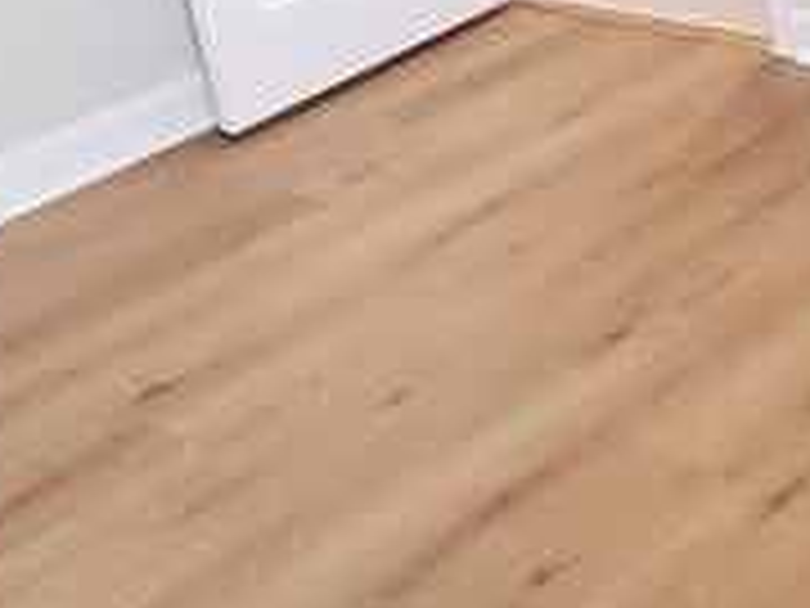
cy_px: -99
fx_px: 1732
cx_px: 868
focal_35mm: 74
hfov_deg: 24.7
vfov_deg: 18.9
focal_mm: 1.13
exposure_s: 1/40
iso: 250
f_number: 2.2
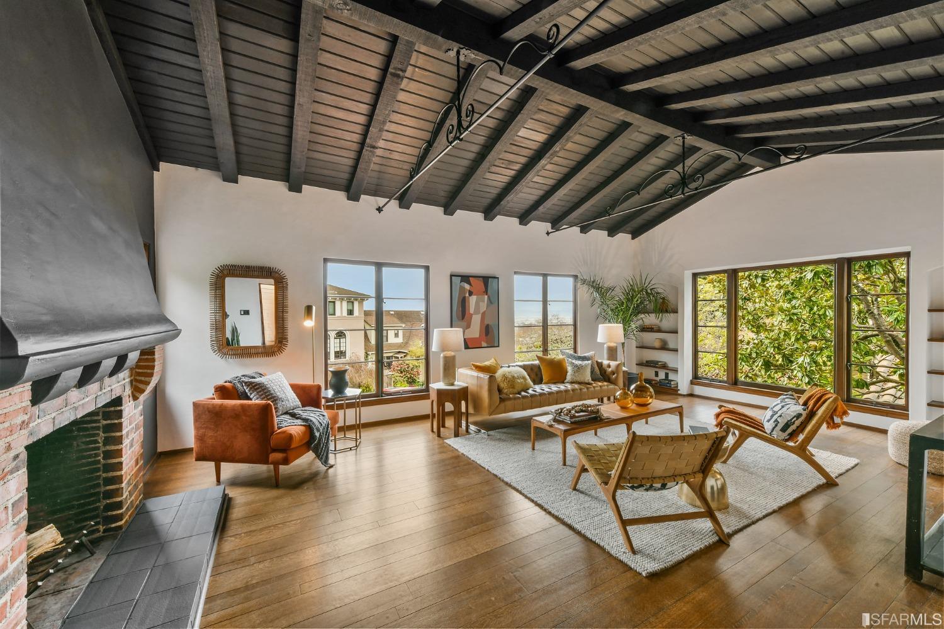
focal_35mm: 14
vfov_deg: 81.2
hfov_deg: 104.3
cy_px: 314
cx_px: 472
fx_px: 367
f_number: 16
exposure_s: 1/4
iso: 500
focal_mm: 14
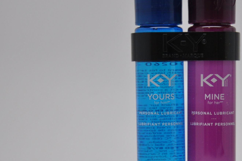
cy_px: 97
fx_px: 879
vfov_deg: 10.4
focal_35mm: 131
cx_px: 188
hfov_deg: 15.6
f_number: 4.8
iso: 400
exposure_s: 1/100
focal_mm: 45
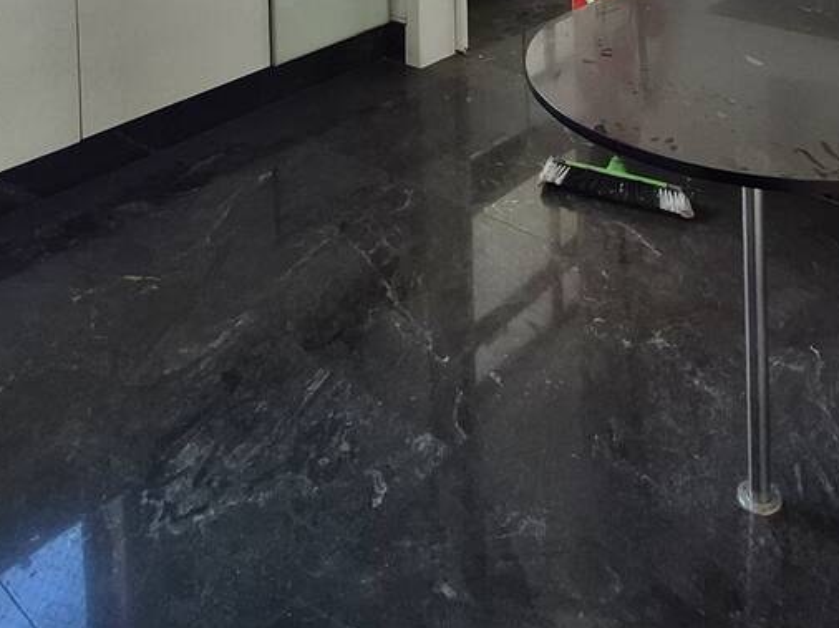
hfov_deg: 49.9
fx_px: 896
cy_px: -262
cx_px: 492
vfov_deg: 28.5
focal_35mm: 37
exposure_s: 1/60
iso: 64
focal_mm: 1.74
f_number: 2.2
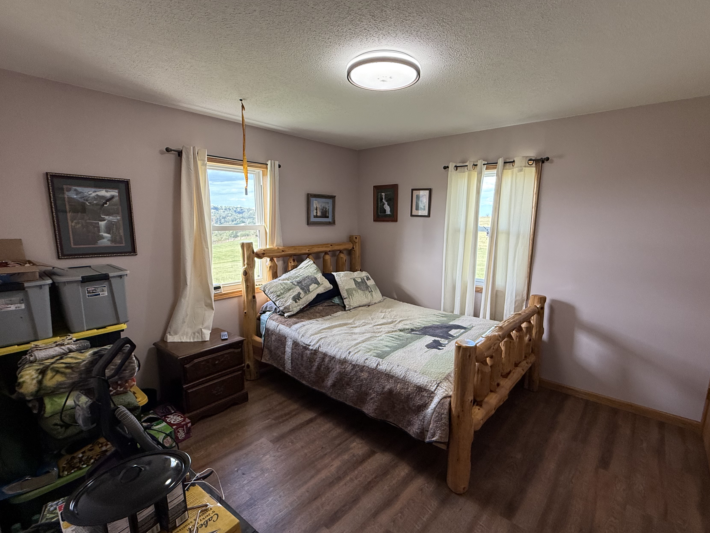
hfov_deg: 91.0
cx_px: 370
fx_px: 349
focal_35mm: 17
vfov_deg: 74.6
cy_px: 285
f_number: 2.2
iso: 160
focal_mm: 2.22
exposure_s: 1/120
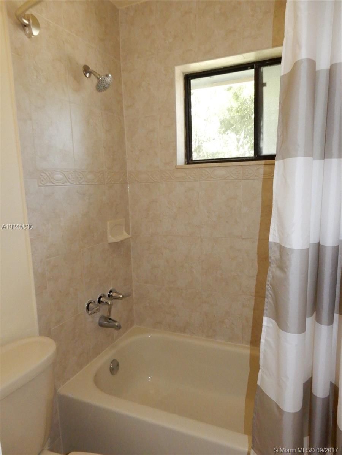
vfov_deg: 71.6
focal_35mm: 24
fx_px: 316
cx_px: 171
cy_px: 228
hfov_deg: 56.8
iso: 800
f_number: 4
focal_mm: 4.3
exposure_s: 1/320
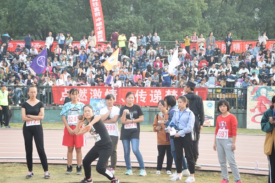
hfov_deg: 27.0
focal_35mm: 75
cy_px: 92
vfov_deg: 18.2
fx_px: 573
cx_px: 138
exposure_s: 1/200
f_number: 5.6
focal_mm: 50
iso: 400
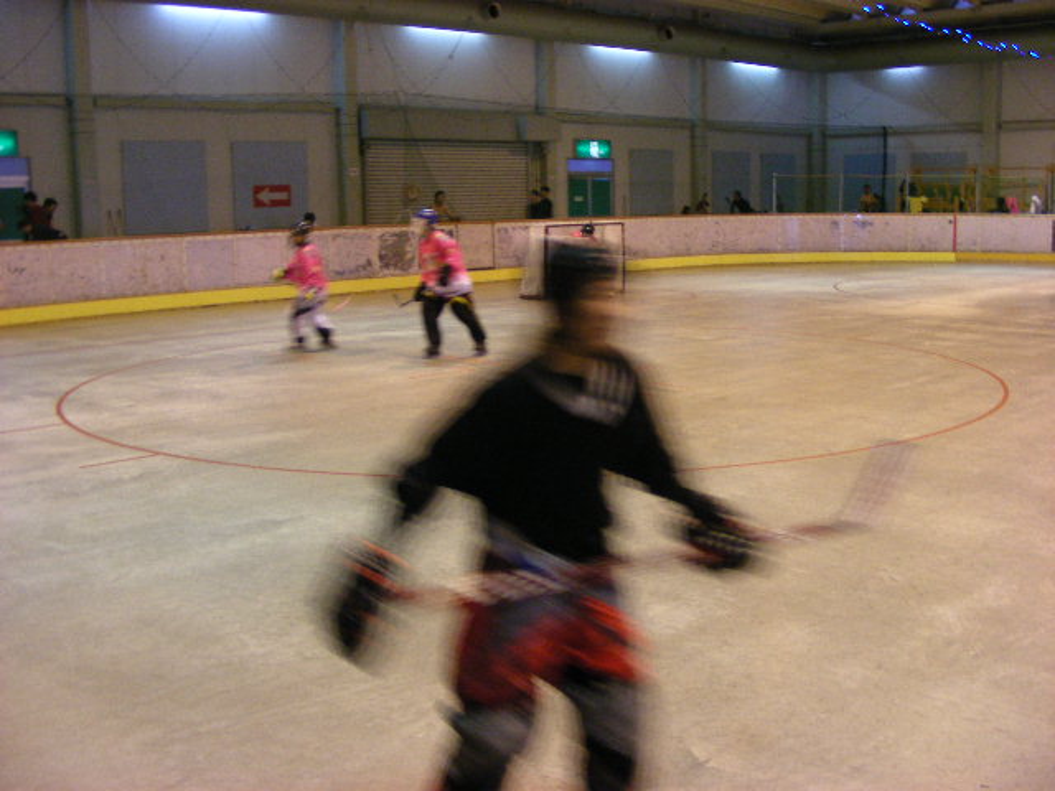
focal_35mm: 38
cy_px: 396
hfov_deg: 49.0
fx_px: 1158
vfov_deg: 37.7
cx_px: 528
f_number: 3.5
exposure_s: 1/24.8
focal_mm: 6.3
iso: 200
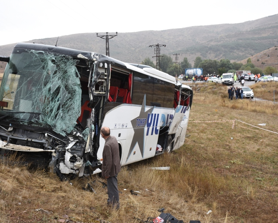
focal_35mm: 56
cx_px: 114
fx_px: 461
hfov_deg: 33.5
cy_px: 115
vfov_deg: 27.2
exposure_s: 1/160
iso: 200
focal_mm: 32
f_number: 6.3
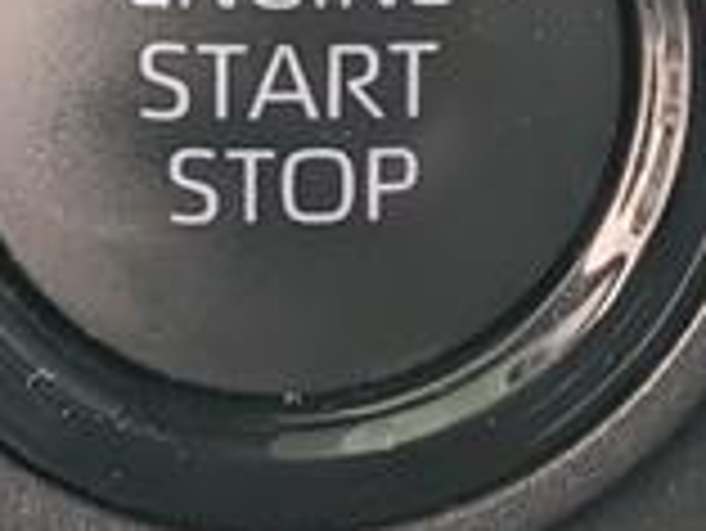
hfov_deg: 9.9
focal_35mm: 200
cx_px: 423
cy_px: 153
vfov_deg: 7.4
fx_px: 4082
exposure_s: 1/476
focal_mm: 6.9
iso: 293
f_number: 1.68
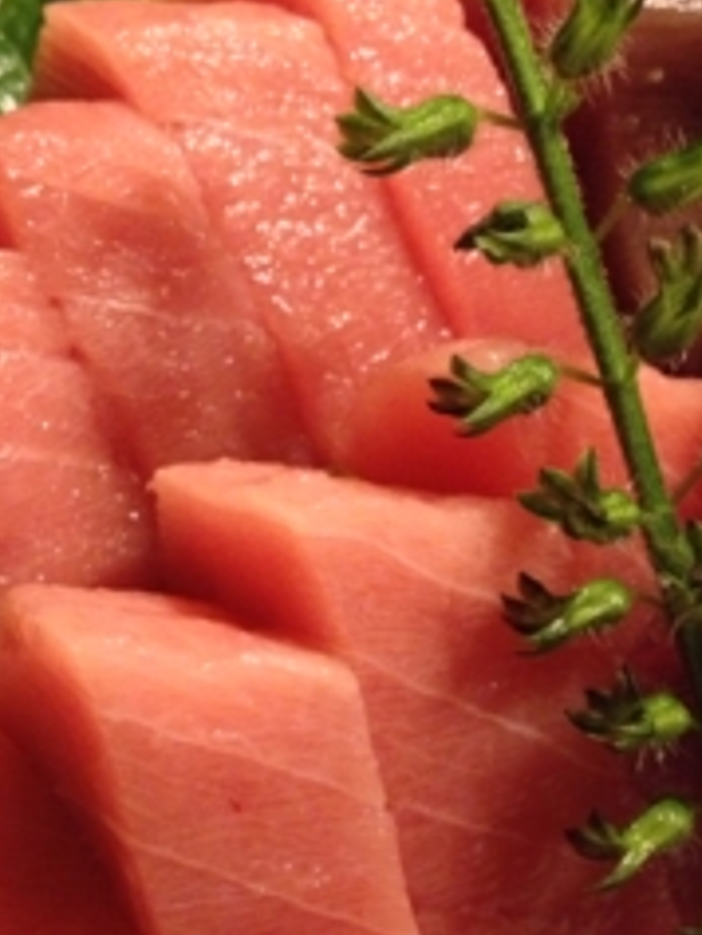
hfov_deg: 24.8
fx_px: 1594
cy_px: 635
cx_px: 260
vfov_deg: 32.4
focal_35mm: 59
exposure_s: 1/15
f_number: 2.4
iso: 800
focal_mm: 4.28
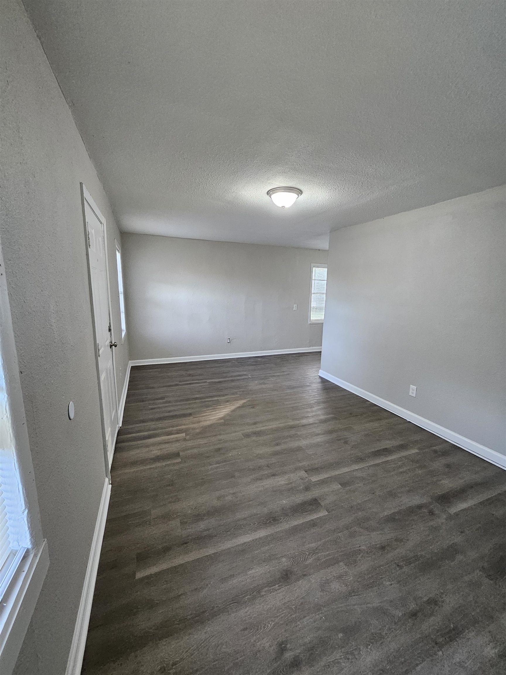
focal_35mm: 13
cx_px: 253
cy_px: 338
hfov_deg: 89.9
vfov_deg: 106.2
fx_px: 253
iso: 320
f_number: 2.2
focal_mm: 1.7
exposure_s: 1/40
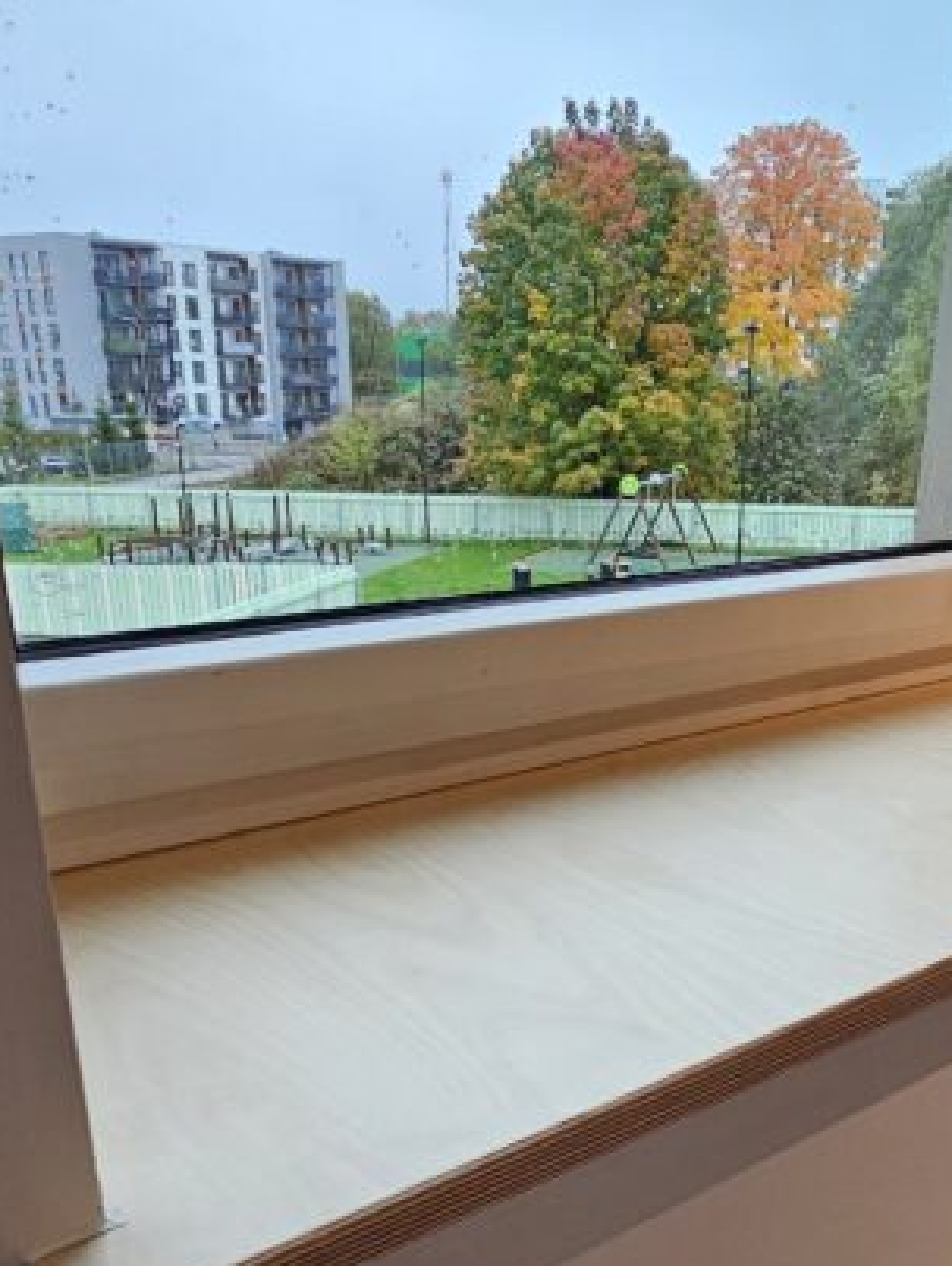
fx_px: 1208
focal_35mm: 33
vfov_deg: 52.8
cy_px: 955
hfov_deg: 42.7
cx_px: 588
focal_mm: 2.2
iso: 125
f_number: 2.2
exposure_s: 1/190
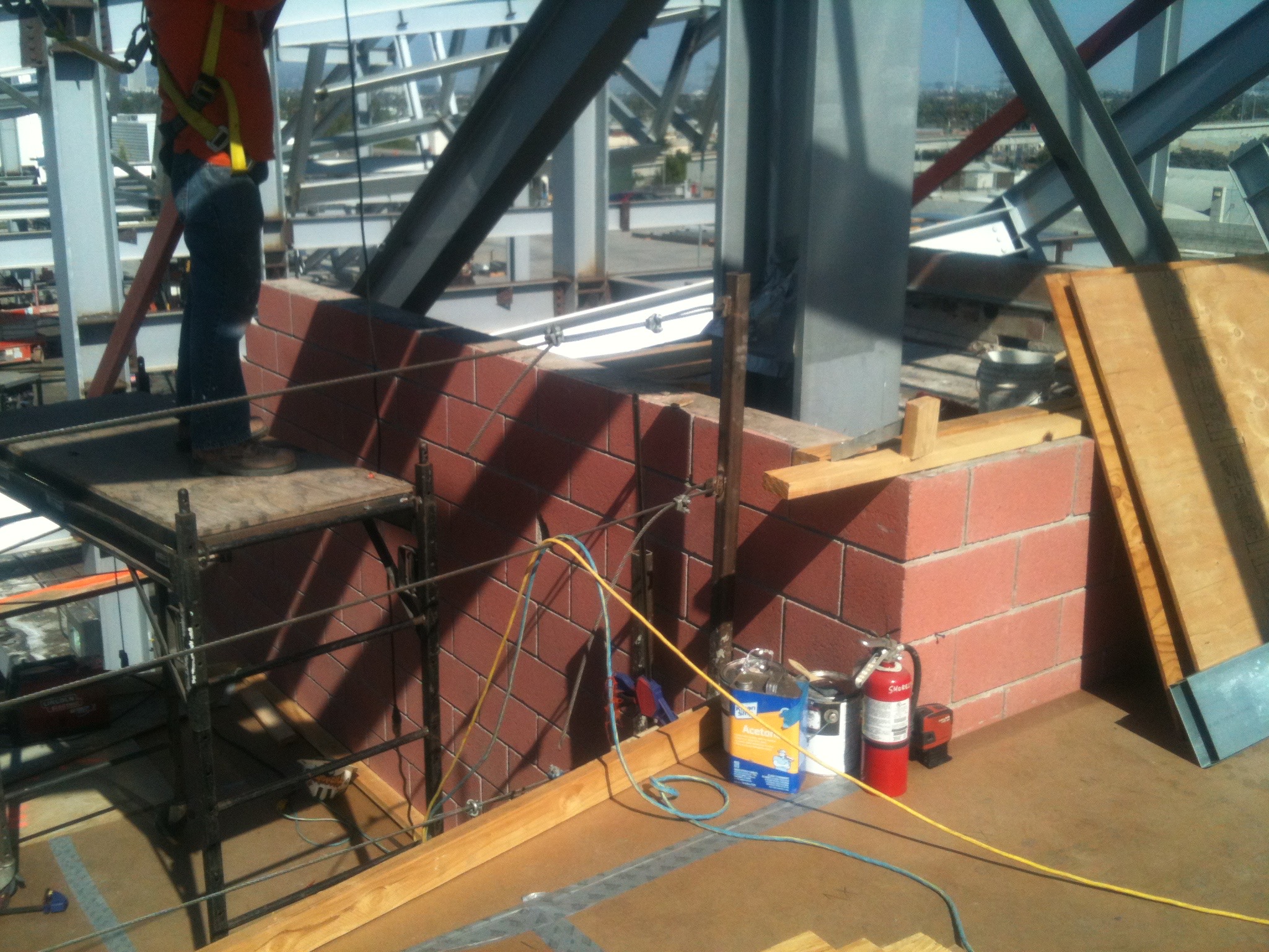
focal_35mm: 35
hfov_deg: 52.6
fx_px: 1283
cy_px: 476
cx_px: 634
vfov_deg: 40.7
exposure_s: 1/1332
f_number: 2.8
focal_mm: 3.85
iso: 64
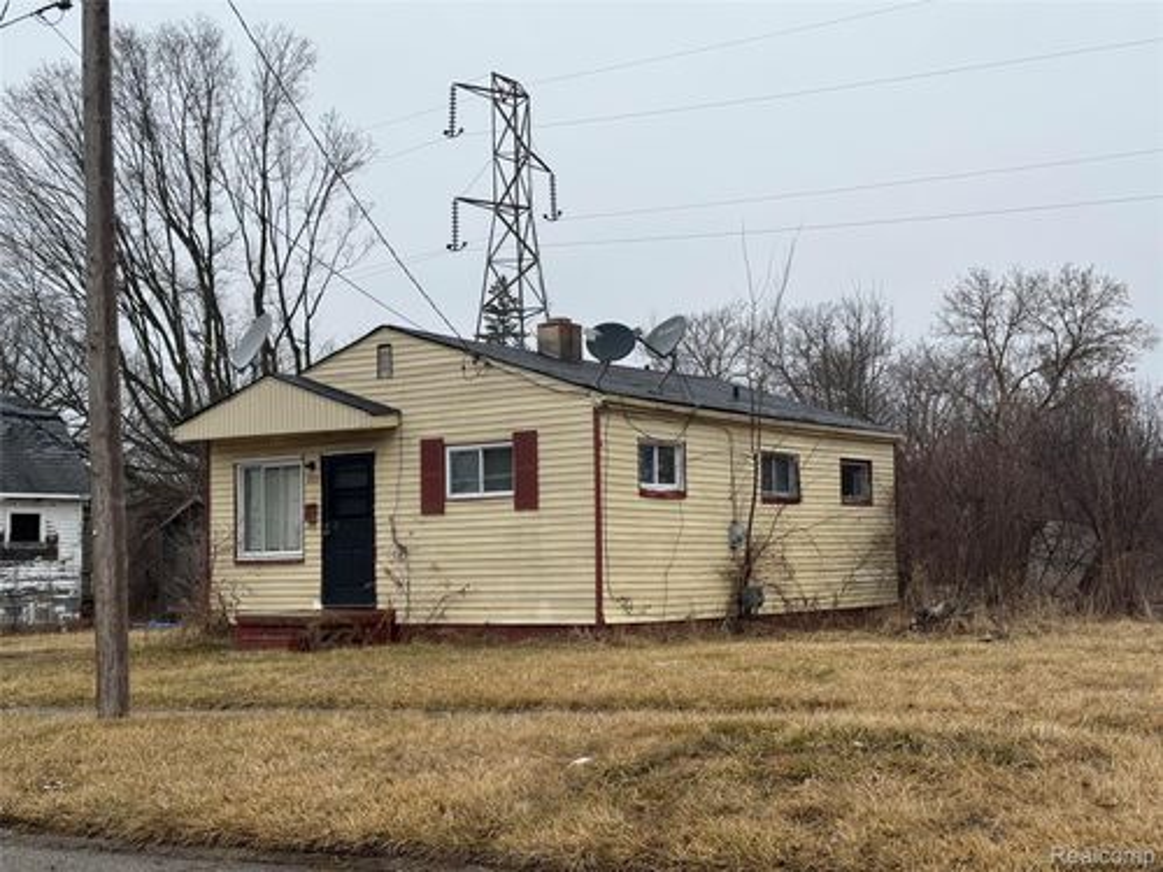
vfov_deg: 30.3
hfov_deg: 39.7
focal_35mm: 48
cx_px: 582
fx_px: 1613
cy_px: 436
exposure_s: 1/675
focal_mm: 6.76
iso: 64
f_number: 1.78
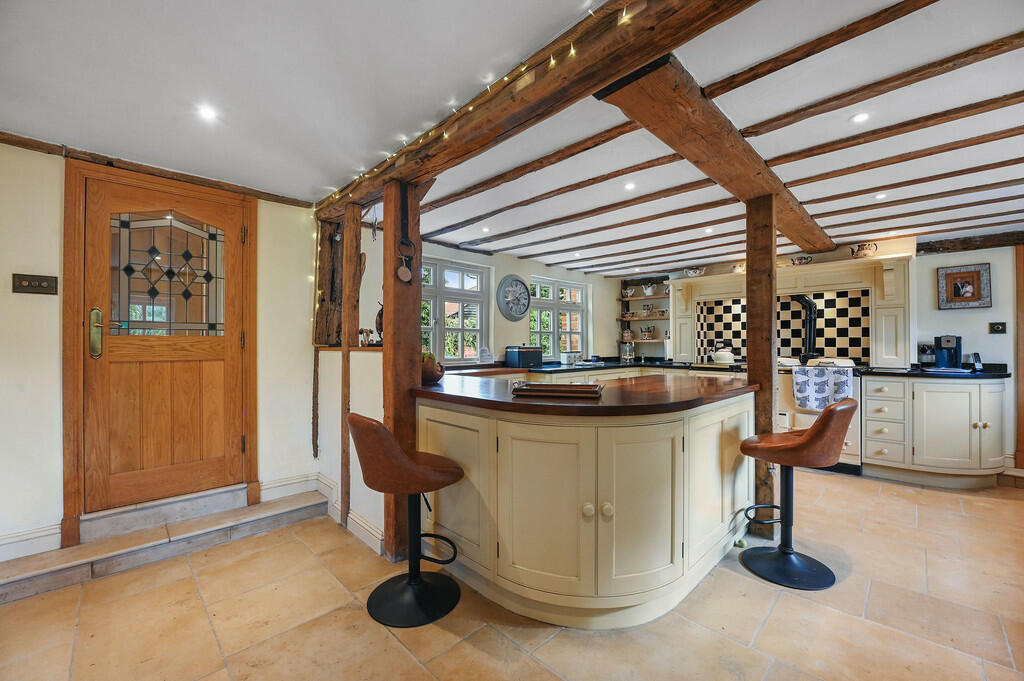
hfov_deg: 104.3
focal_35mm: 14
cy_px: 340
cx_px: 512
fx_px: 398
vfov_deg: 81.1
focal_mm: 14
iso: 400
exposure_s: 1/1.25
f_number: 8
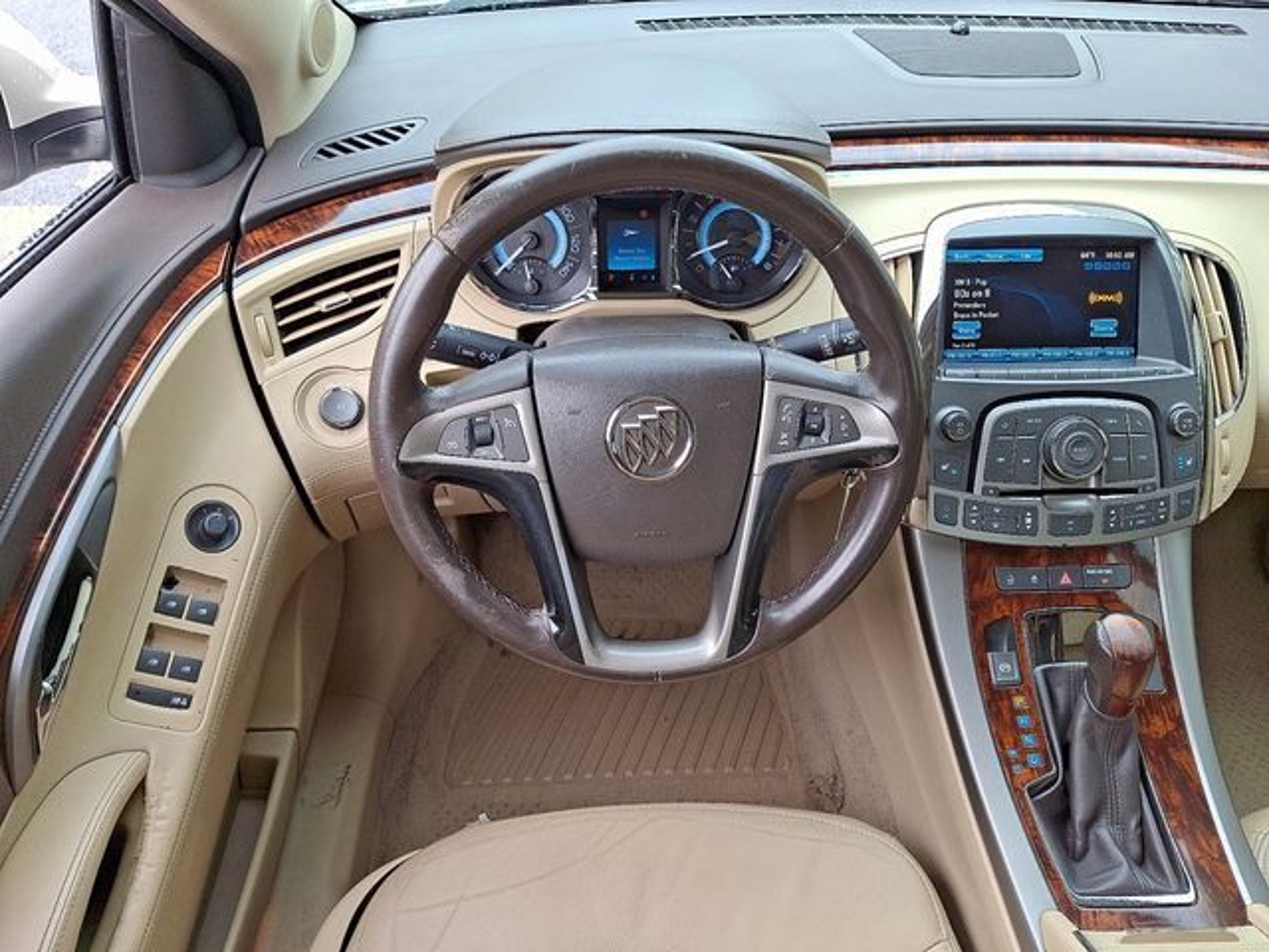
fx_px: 916
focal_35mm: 25
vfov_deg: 54.9
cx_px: 634
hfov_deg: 69.4
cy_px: 476
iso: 25
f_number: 1.8
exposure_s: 1/147
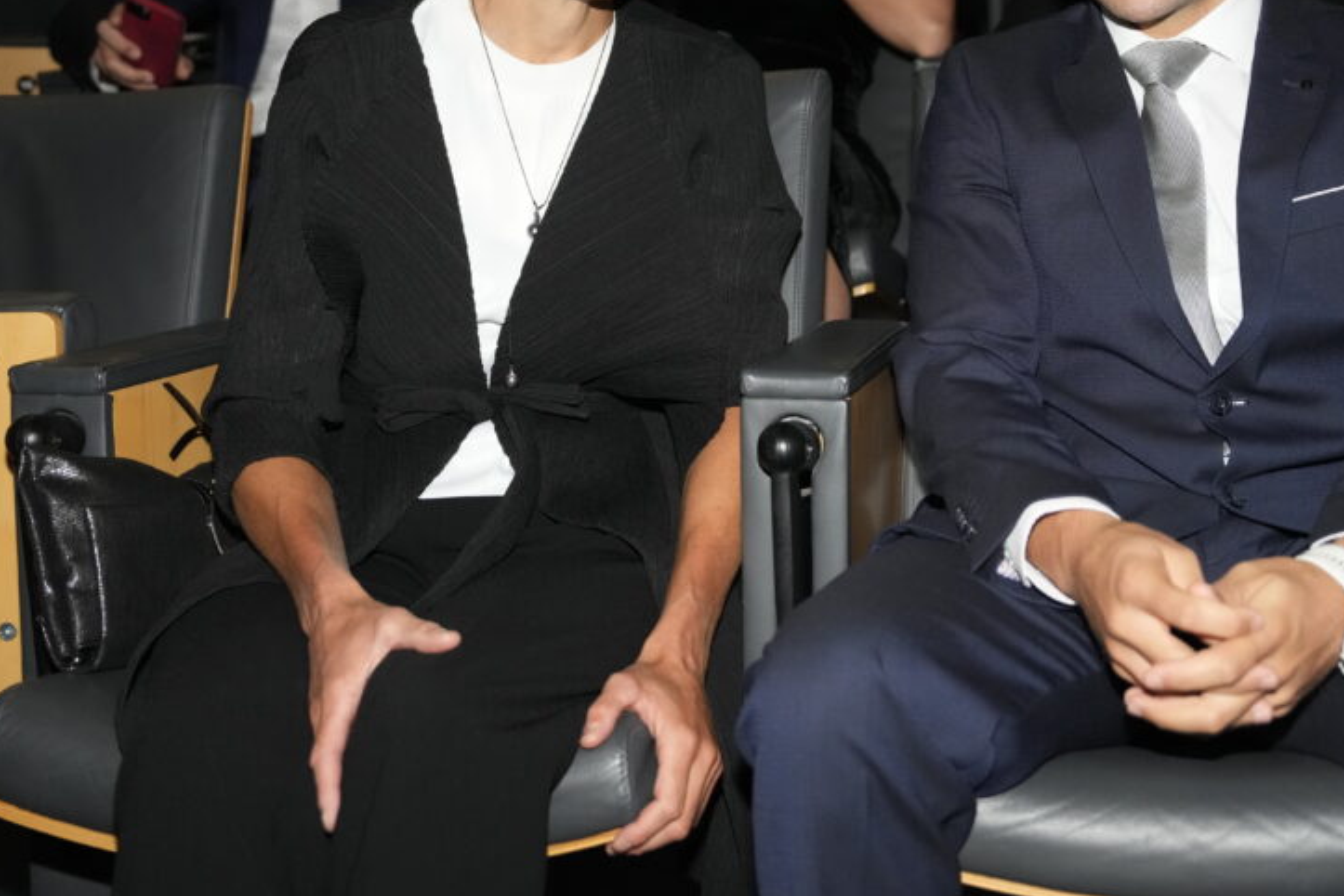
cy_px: 269
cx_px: 792
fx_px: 1904
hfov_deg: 38.8
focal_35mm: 51
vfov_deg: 26.3
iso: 3200
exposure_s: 1/200
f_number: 3.2
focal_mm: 36
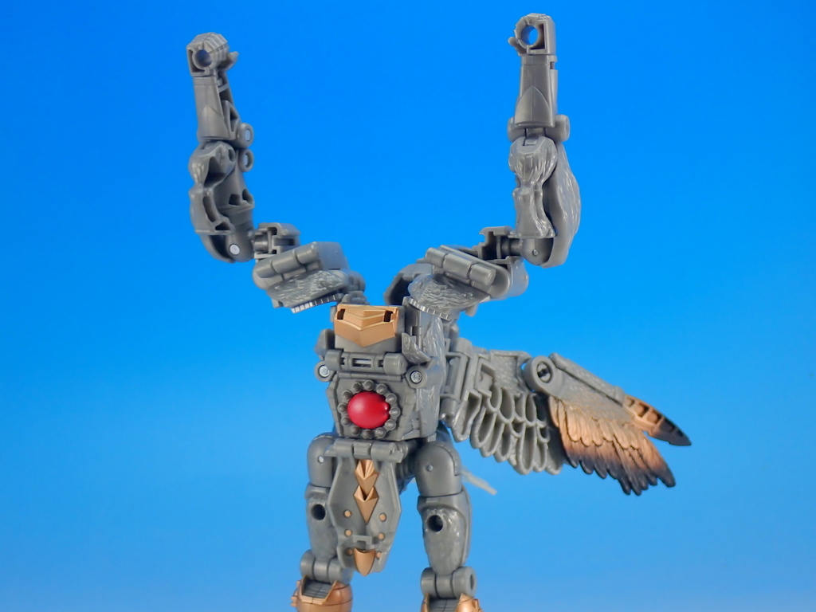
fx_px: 1367
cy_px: 306
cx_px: 408
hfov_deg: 33.2
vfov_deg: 25.2
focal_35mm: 58
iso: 100
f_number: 3.5
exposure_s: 1/30
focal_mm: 10.35
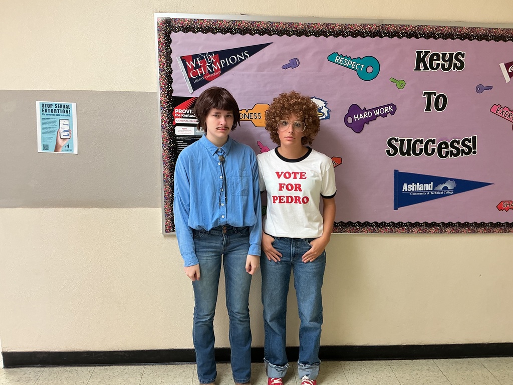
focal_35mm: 29
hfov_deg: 61.7
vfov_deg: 48.2
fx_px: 430
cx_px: 256
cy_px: 192
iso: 100
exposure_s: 1/50
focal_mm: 3
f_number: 1.8
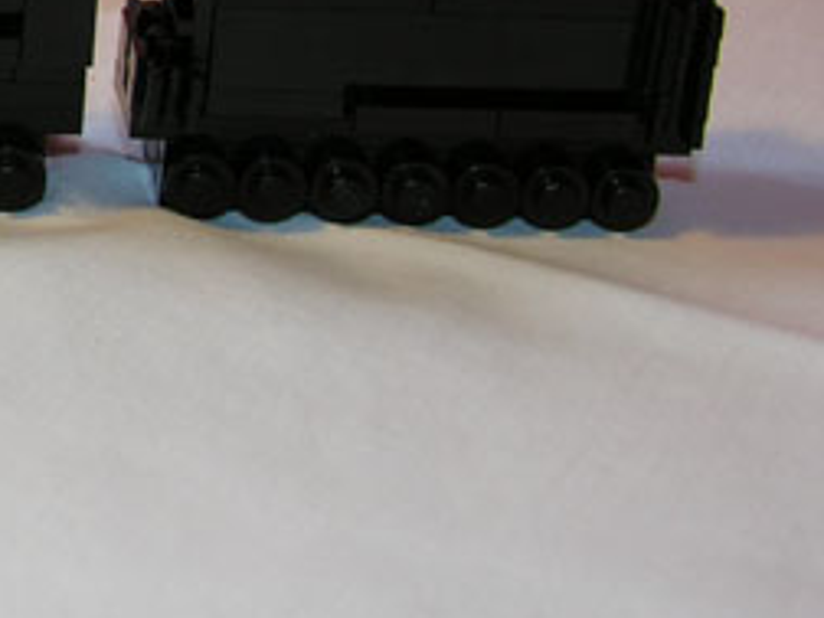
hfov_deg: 16.2
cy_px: -33
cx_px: -402
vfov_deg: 13.1
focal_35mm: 111
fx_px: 2642
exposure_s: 1/30
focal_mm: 8.9
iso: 50
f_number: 2.8
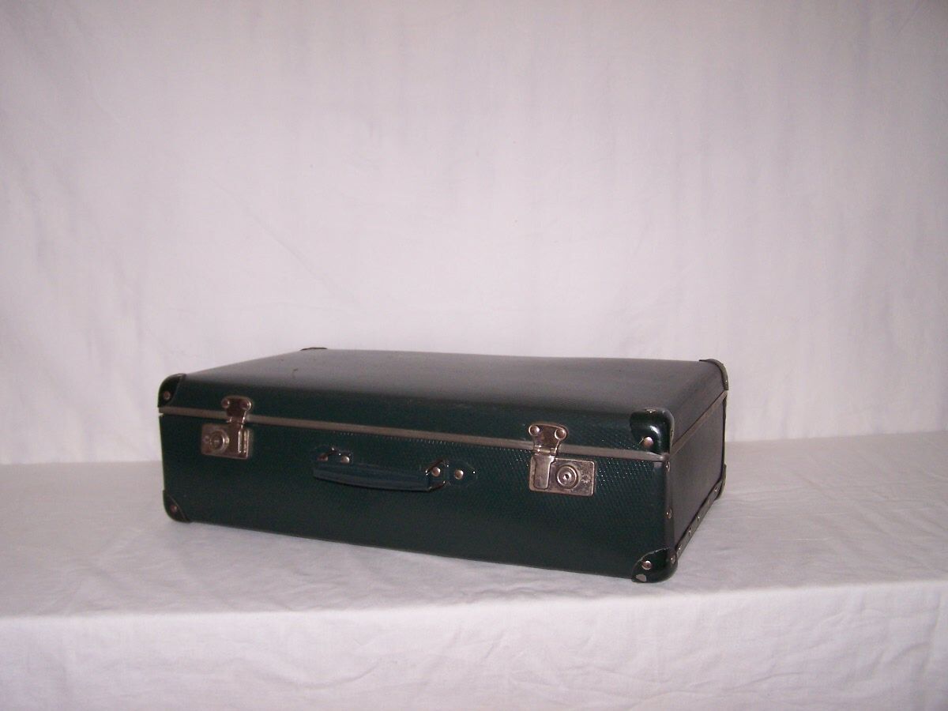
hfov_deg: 49.0
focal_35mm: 38
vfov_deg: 37.7
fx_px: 1041
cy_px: 356
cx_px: 474
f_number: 2.8
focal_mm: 6.3
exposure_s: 1/60
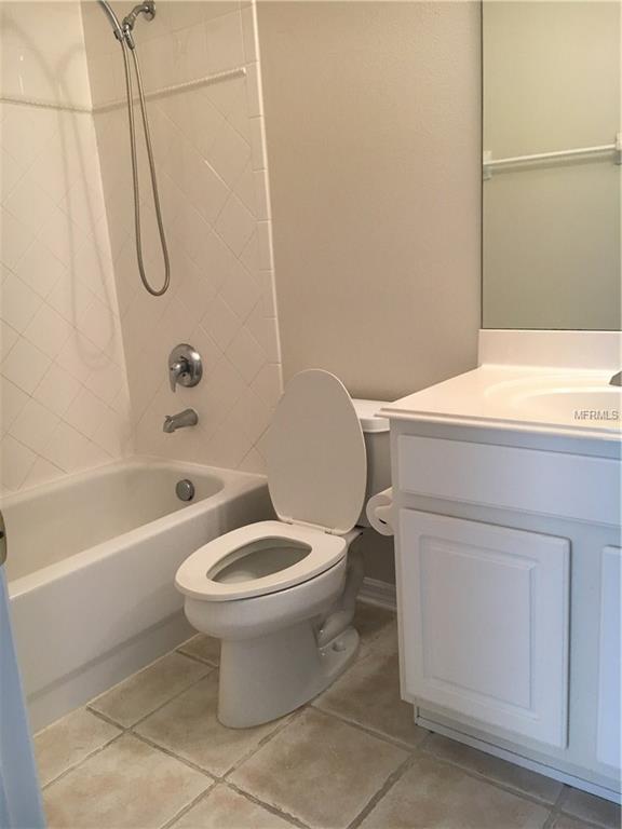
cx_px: 311
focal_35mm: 29
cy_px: 414
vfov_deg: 61.7
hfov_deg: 48.2
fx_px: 695
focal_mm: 4.15
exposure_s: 1/30
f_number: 2.2
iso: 80
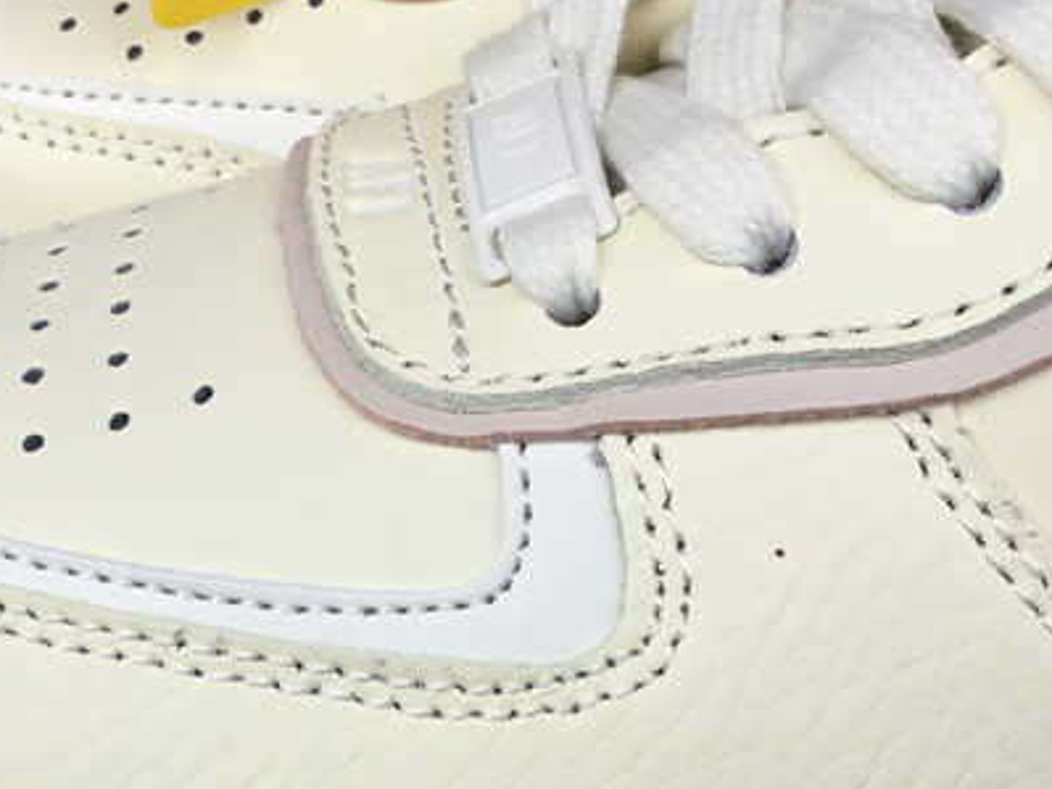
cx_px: 306
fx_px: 2127
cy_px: 545
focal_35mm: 70
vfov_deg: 20.9
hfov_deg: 27.5
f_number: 2.4
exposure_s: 1/290
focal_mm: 3.3
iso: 25
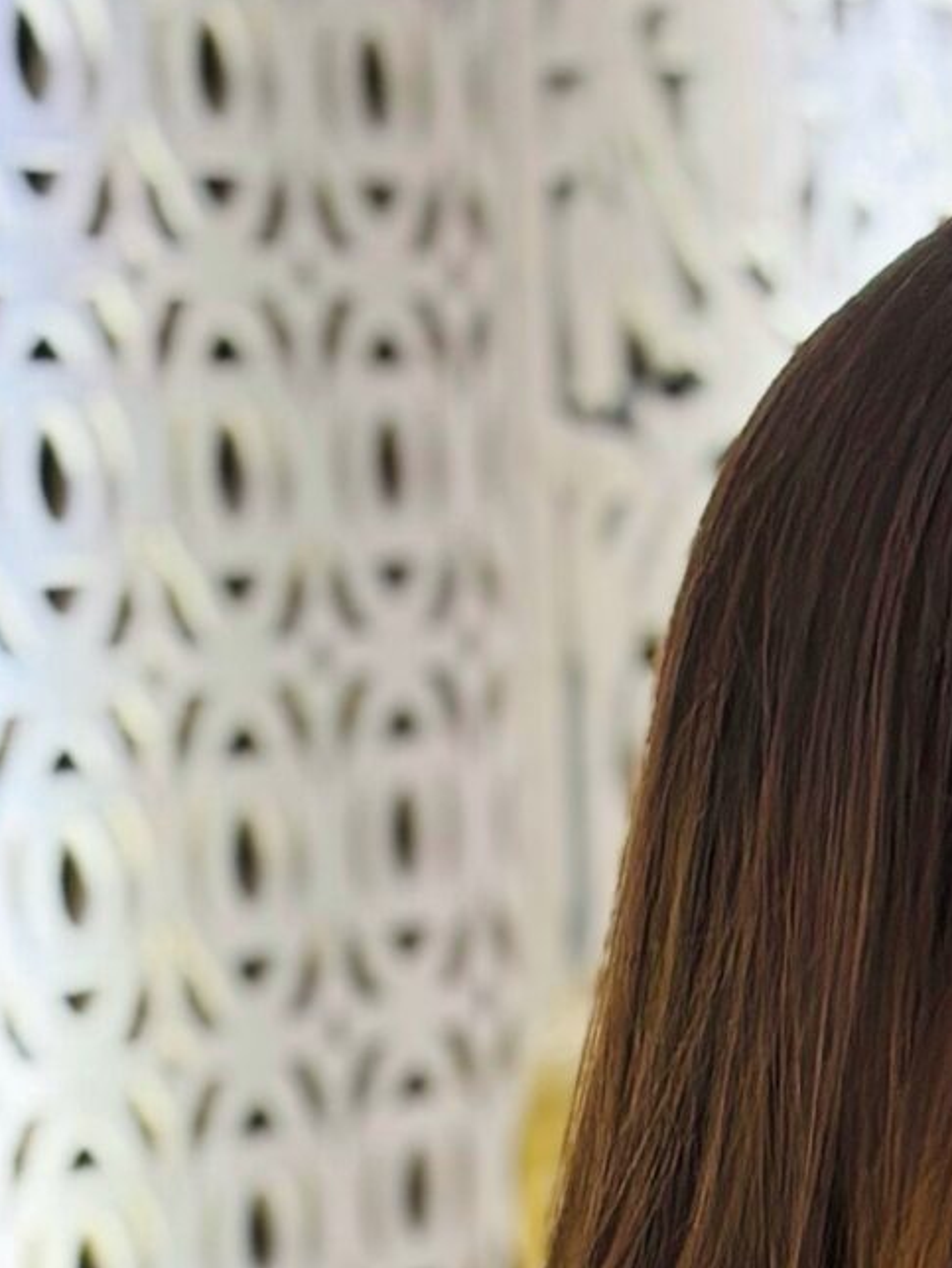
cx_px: 1307
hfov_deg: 7.7
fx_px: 6997
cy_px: 1996
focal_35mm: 191
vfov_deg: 10.0
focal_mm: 6.86
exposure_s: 1/50
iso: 200
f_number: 1.78
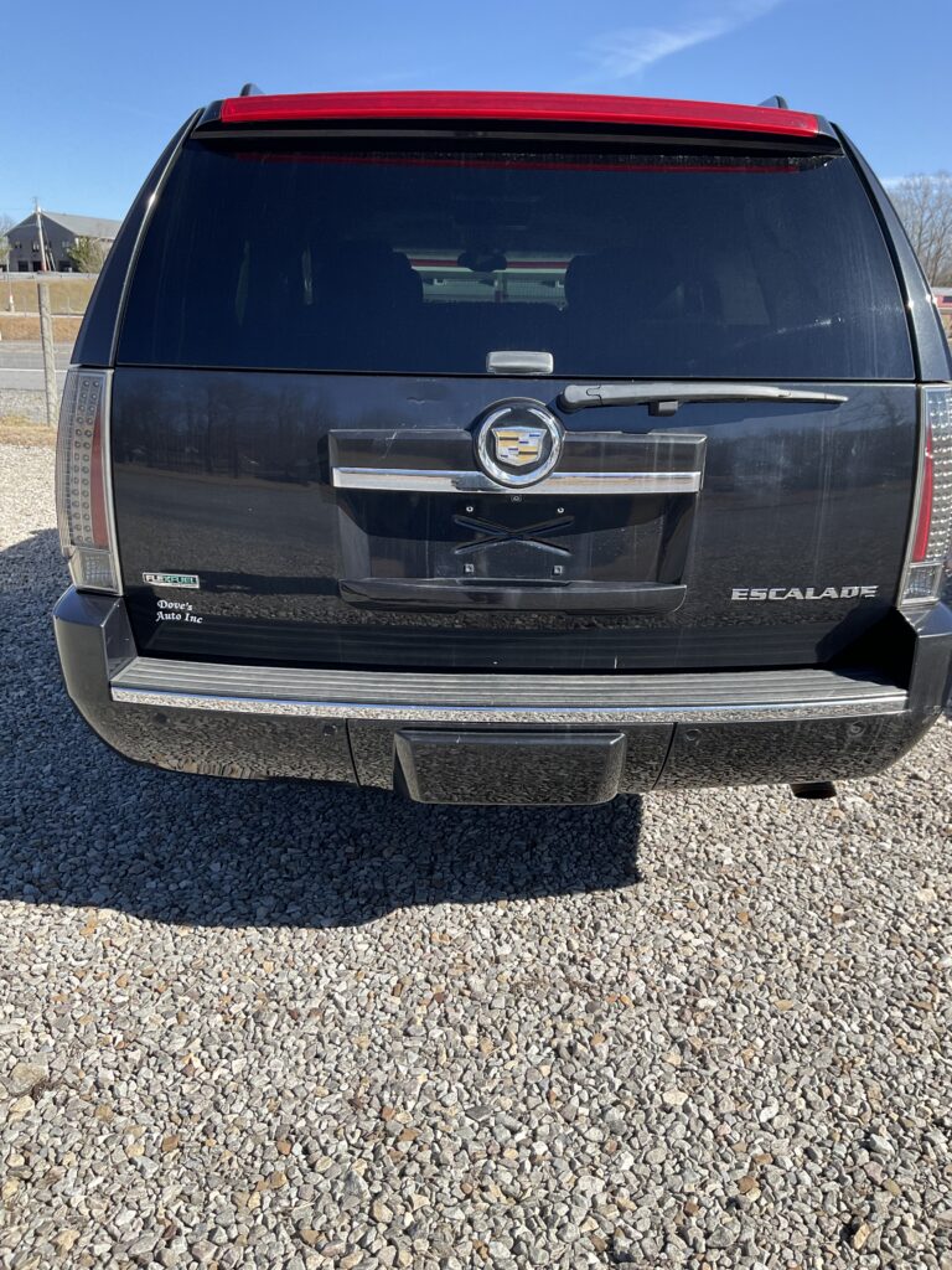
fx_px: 1063
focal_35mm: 29
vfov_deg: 61.7
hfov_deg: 48.2
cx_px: 476
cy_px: 635
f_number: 1.8
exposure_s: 1/898
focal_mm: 3
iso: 16
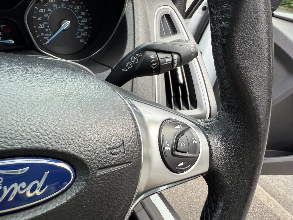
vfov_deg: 56.8
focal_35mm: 24
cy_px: 110
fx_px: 203
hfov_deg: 71.6
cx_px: 146
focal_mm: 2.22
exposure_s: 1/209
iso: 50
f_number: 2.2
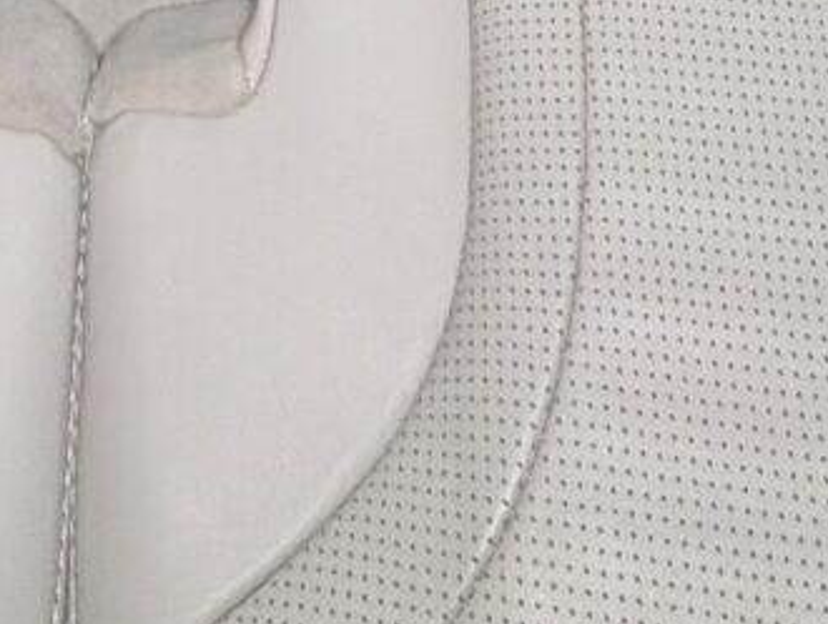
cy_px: -1739
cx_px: -85
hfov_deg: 20.1
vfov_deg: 8.7
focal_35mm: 93
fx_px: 2229
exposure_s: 1/100
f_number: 1.7
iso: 195
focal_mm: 2.02
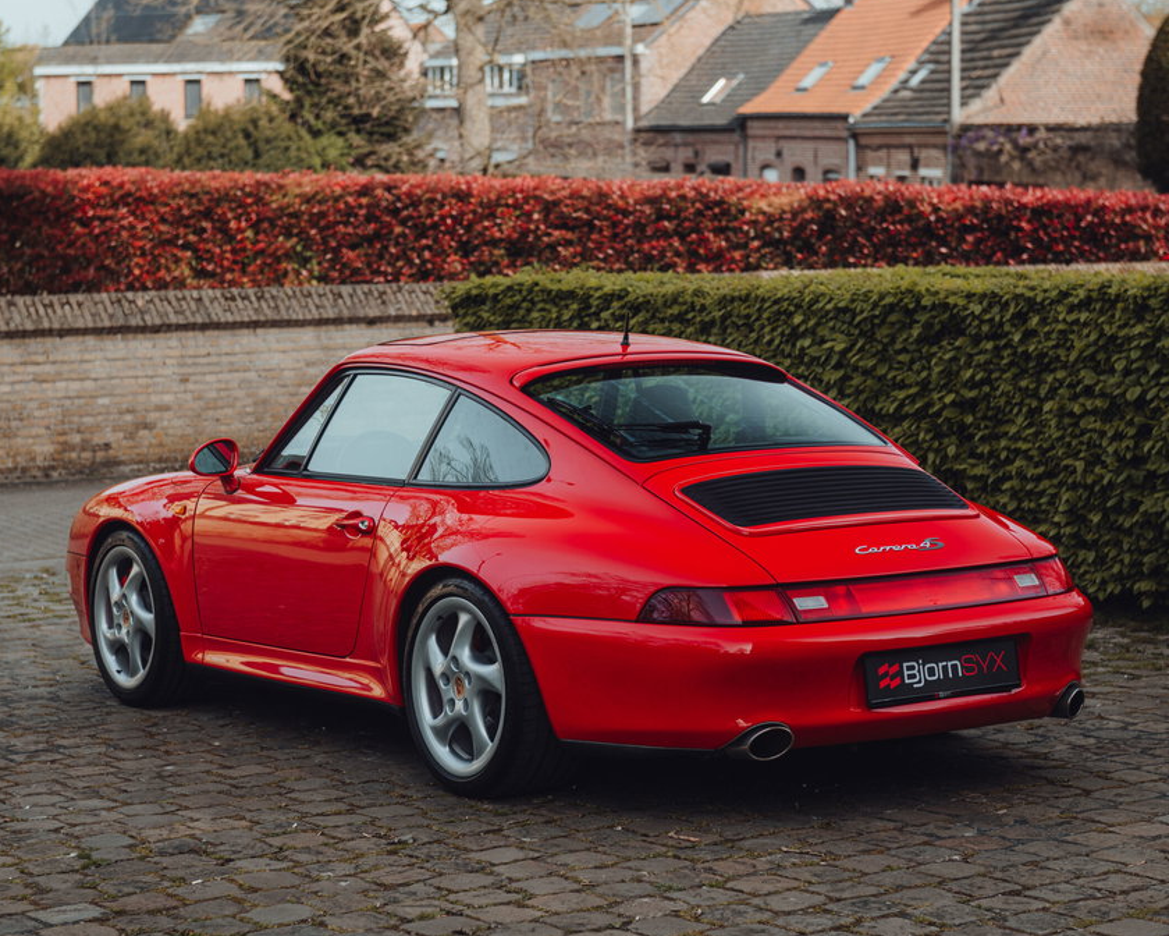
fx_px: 2768
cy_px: 466
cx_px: 546
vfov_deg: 19.2
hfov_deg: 23.8
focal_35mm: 80
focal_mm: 70
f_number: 4.5
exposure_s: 1/160
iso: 100
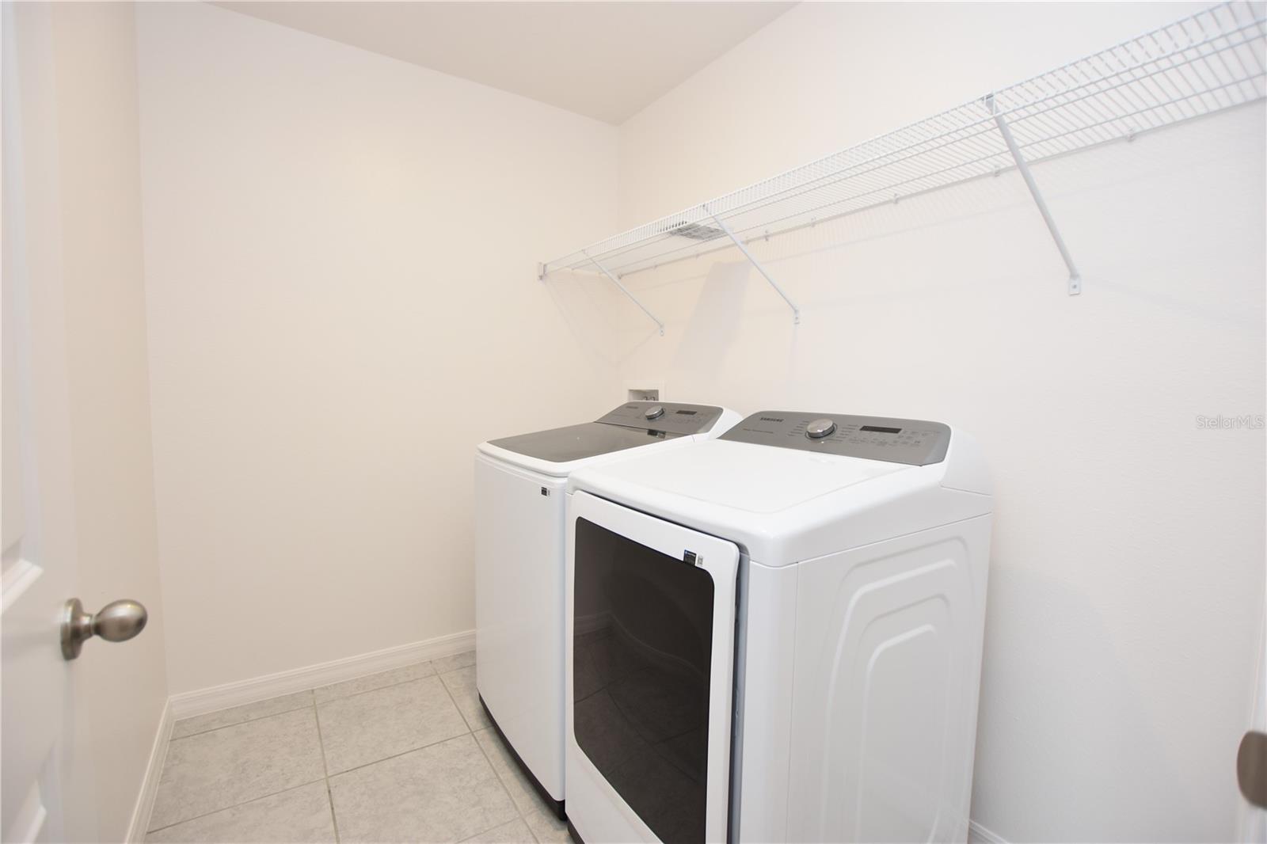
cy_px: 422
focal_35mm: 15
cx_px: 634
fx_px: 528
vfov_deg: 77.3
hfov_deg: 100.4
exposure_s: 1/60
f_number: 4
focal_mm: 10
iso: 320
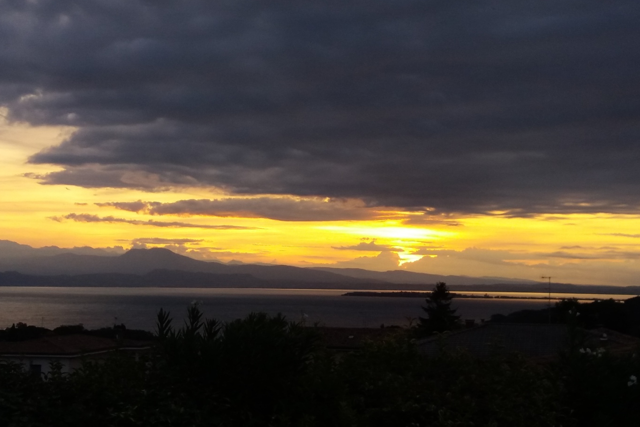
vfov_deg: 41.1
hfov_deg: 58.7
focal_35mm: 32
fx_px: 569
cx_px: 318
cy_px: 227
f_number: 1.9
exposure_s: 1/121
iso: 64
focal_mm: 3.7
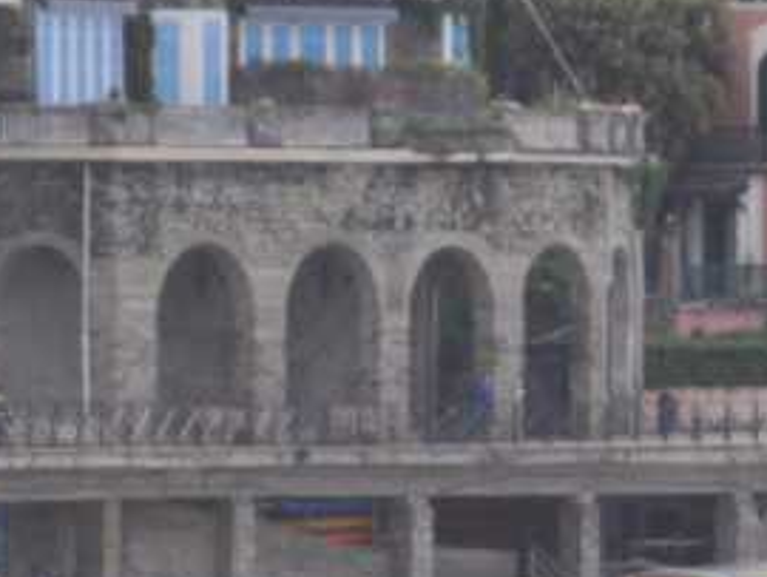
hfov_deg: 3.2
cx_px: 896
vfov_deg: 2.4
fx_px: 13750
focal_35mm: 620
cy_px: 82
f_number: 6.3
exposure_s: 1/640
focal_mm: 92
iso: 200
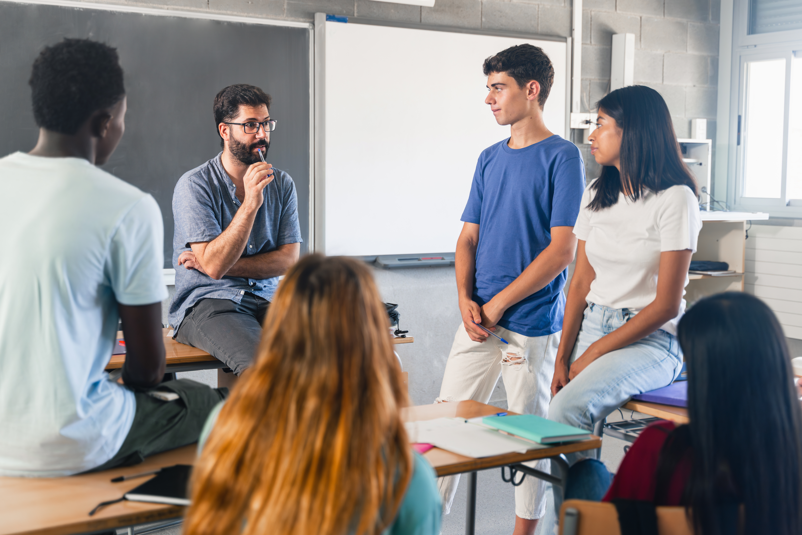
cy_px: 268
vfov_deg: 28.1
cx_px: 401
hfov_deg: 41.1
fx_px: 1069
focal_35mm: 48
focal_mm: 48
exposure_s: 1/250
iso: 500
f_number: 2.8
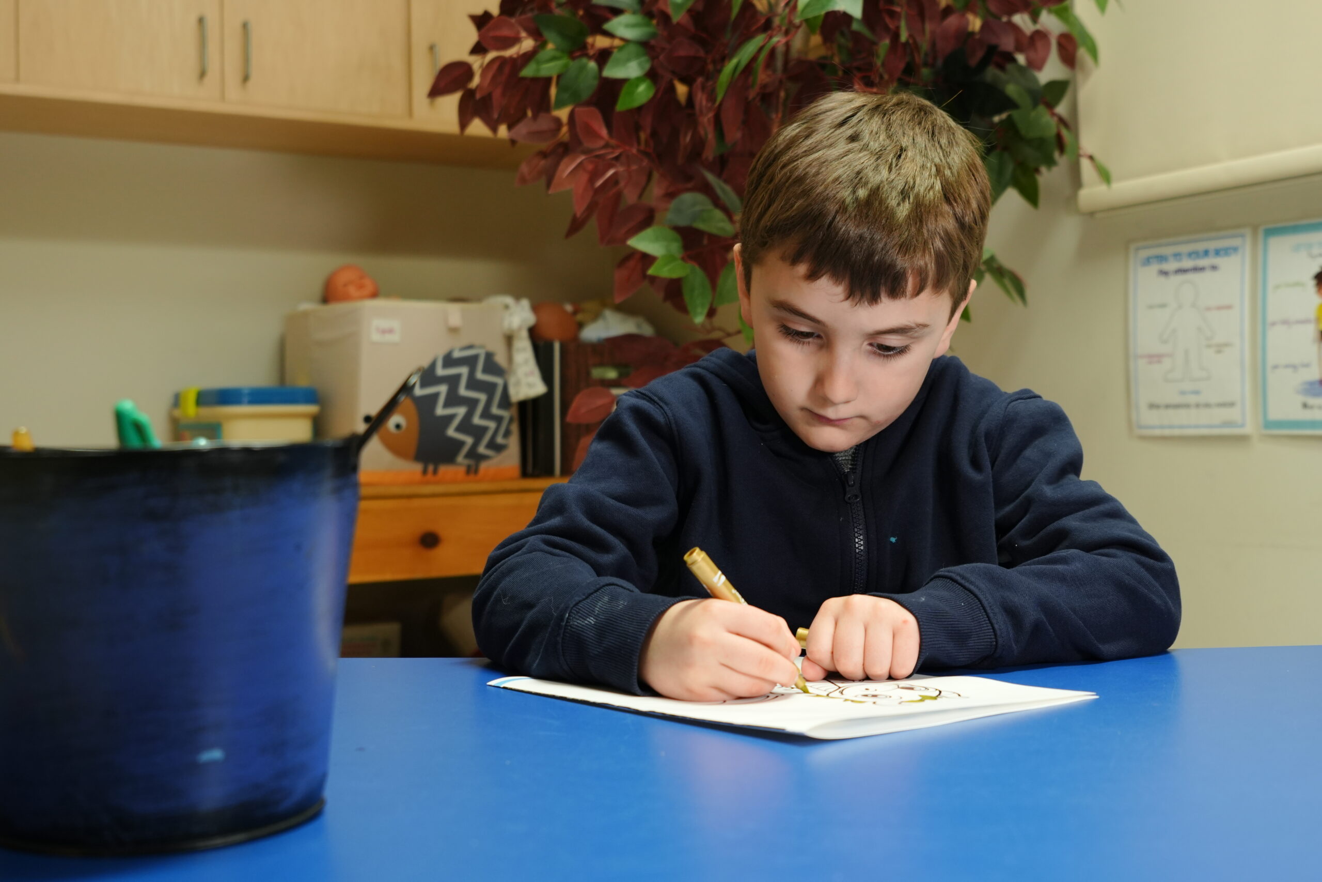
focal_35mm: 42
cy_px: 441
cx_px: 661
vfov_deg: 31.9
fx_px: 1542
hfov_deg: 46.4
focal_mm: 28
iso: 640
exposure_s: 1/15
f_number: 4
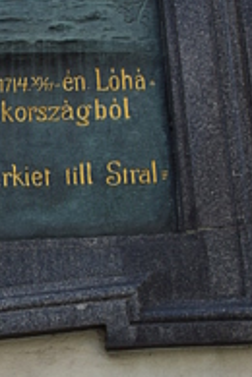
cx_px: -87
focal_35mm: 111
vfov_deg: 18.3
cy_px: 273
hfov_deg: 11.9
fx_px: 1165
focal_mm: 18
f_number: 10
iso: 400
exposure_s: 1/250
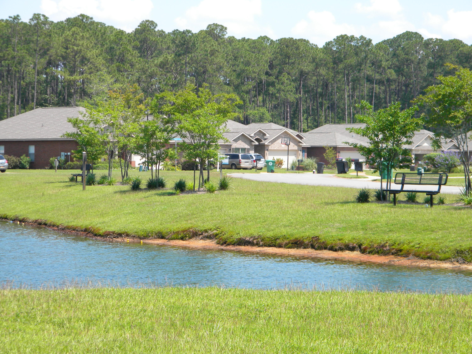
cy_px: 177
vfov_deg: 14.1
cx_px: 236
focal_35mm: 105
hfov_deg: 18.7
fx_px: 1432
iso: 80
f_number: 4.7
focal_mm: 19
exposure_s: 1/336
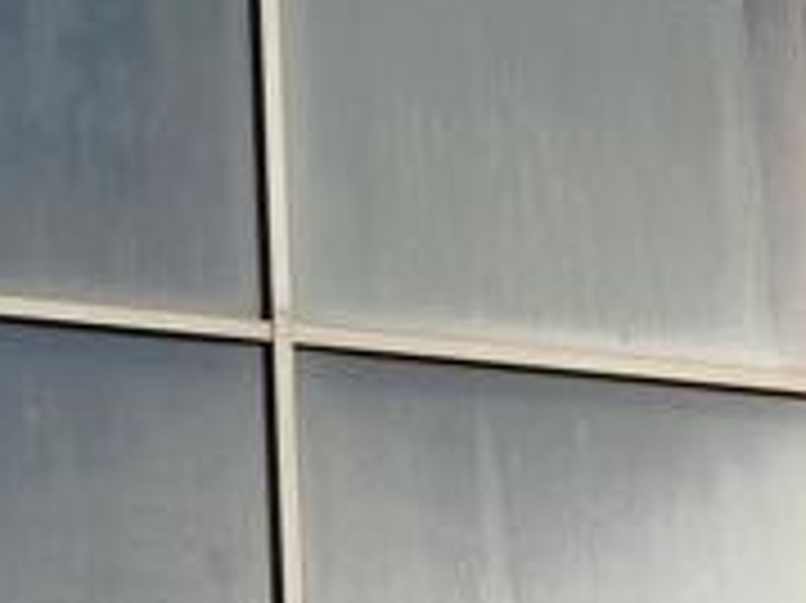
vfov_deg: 9.2
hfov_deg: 11.8
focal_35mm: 160
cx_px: -410
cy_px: 706
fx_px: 3723
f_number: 1.8
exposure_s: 1/960
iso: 20
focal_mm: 3.99
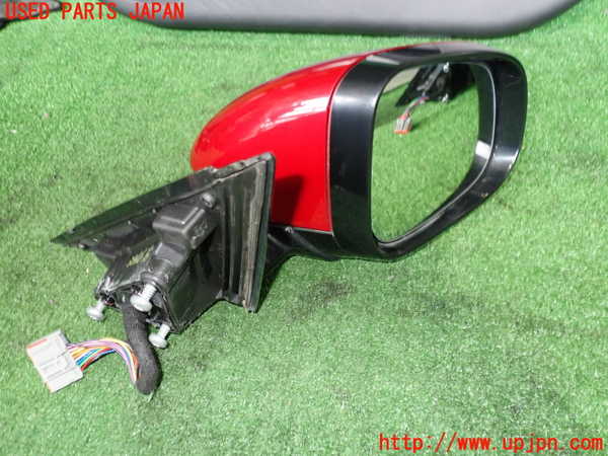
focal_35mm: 30
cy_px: 228
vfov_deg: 46.8
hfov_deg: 60.0
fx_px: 527
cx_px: 304
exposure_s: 1/30
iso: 320
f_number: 2.3
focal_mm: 5.4
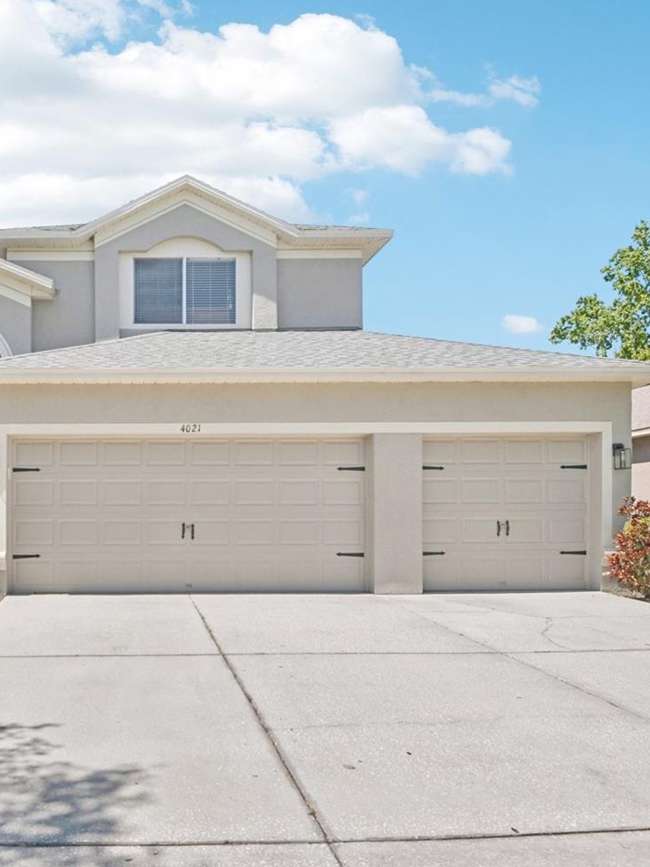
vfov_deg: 69.3
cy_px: 410
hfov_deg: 51.2
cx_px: 122
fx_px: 626
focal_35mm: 25
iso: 400
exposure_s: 1/1600
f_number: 8
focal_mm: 16
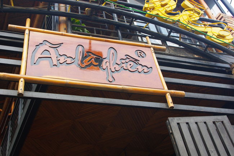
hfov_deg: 46.4
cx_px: 117
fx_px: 273
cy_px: 78
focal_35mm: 42
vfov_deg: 31.9
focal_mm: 28.13
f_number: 5.6
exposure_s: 1/60
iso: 200
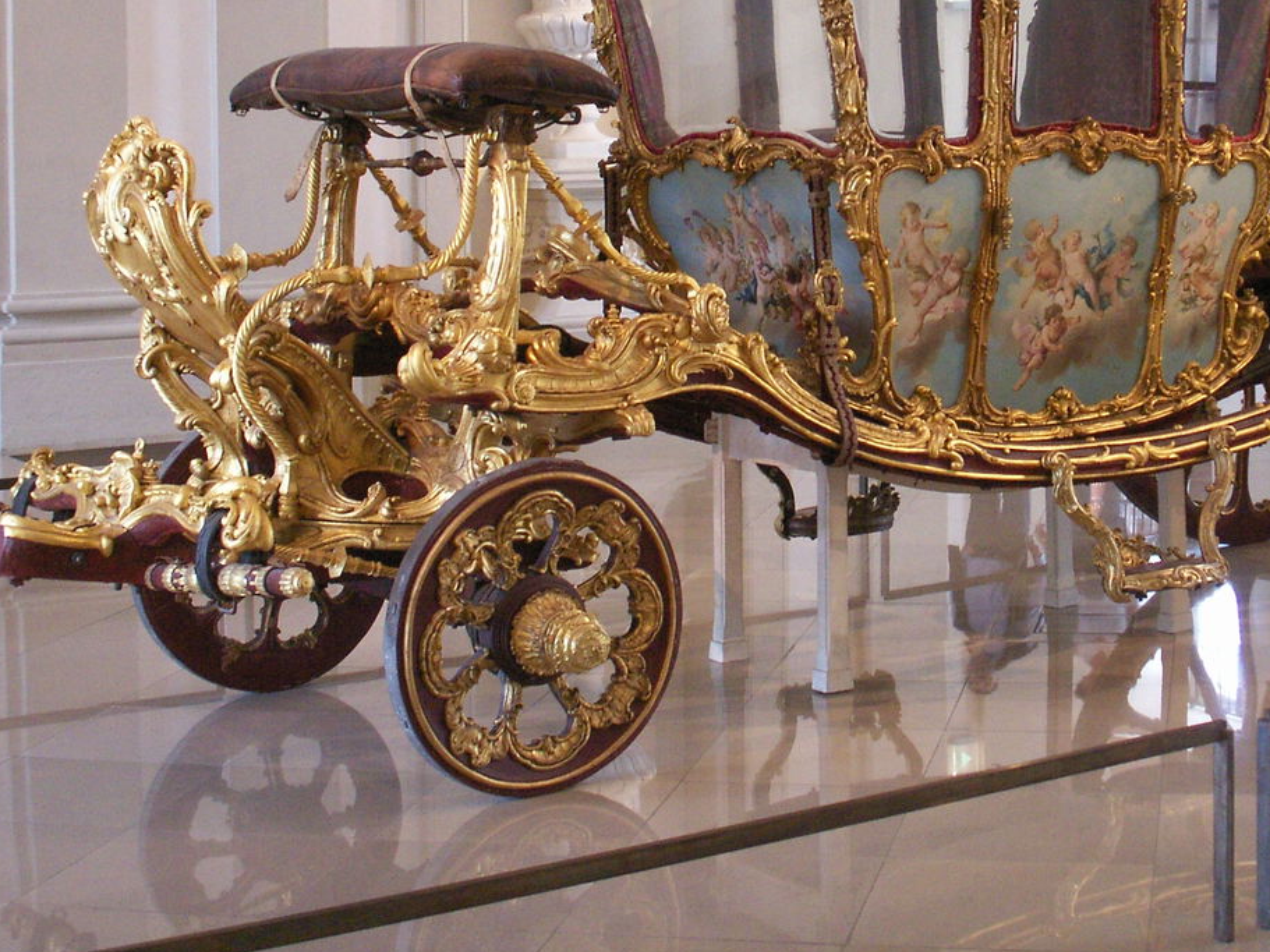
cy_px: 190
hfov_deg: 29.4
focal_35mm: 65
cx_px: 924
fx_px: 2384
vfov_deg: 22.3
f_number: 3.5
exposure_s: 1/10
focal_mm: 7.7
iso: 160
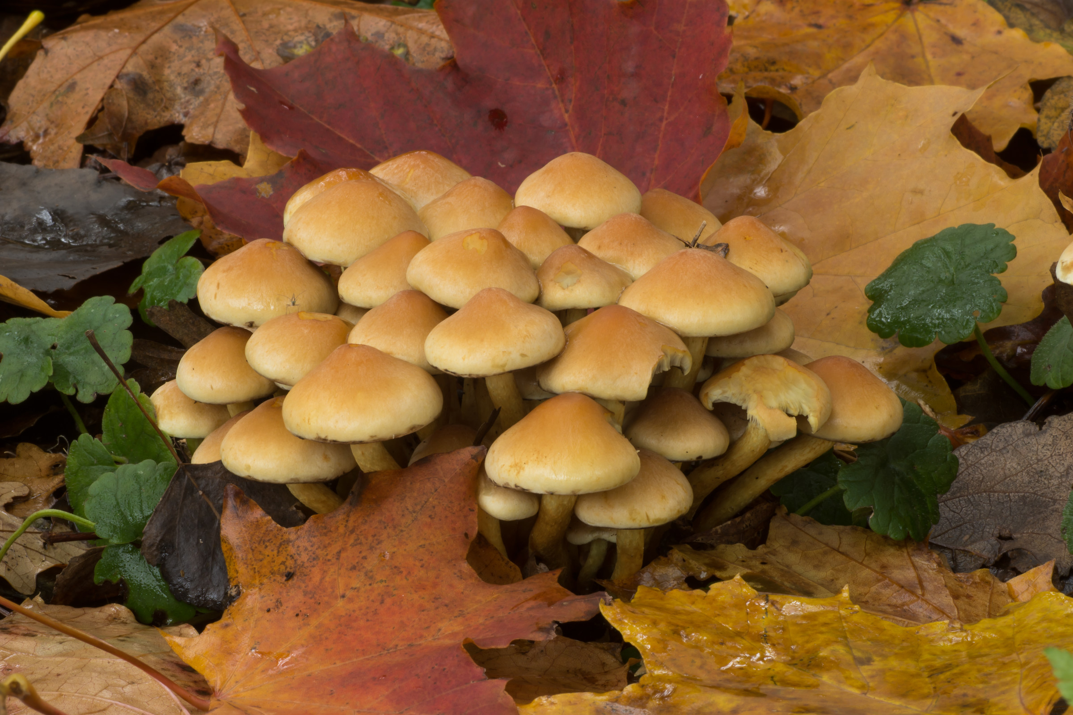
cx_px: 536
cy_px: 358
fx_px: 4023
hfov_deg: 15.2
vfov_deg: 10.2
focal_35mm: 135
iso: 100
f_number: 36
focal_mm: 90
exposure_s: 3
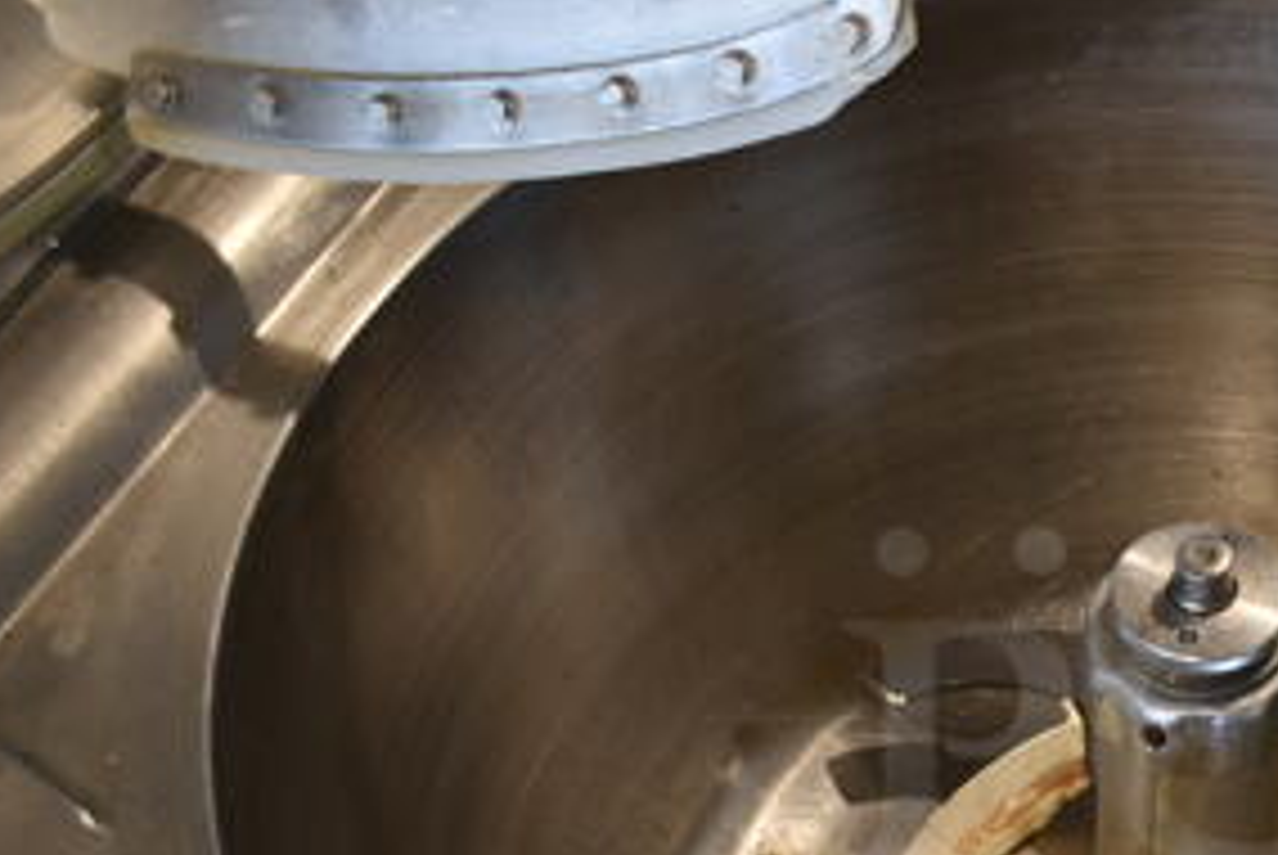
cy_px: 734
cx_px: 1179
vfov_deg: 23.0
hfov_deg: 32.5
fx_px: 2061
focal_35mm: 58
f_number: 3.5
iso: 160
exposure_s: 1/30
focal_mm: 18
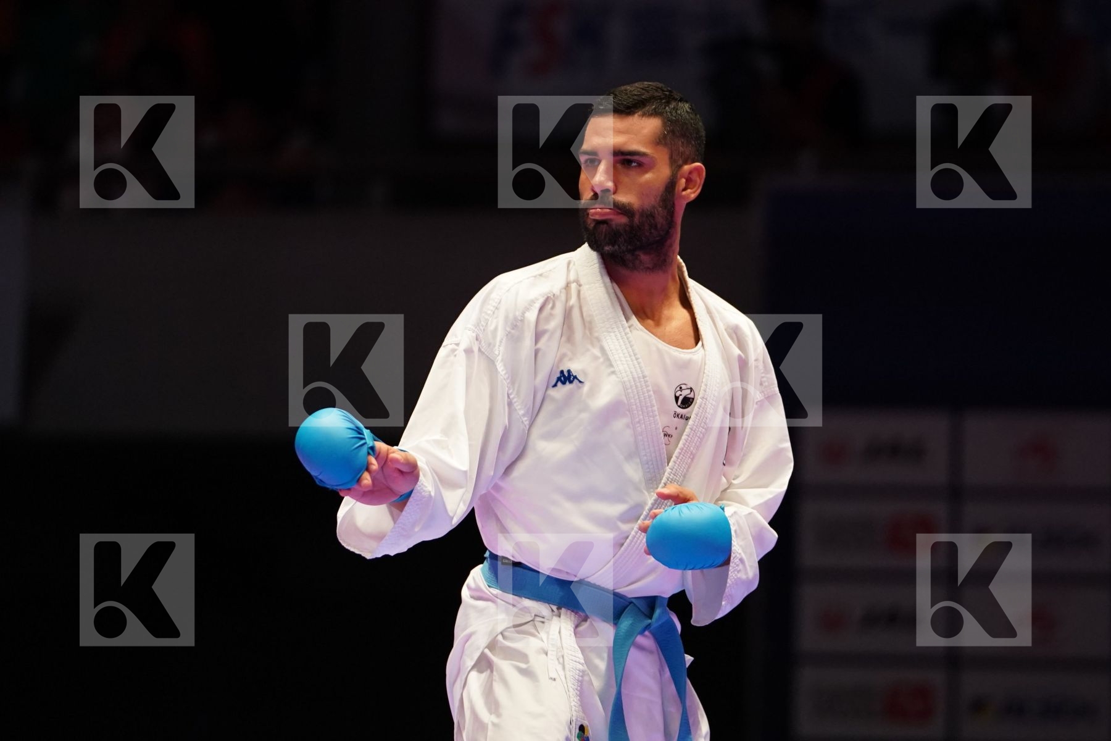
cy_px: 370
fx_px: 8363
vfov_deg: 5.1
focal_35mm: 271
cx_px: 556
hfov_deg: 7.6
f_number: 2.8
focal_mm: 181
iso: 2500
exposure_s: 1/1000
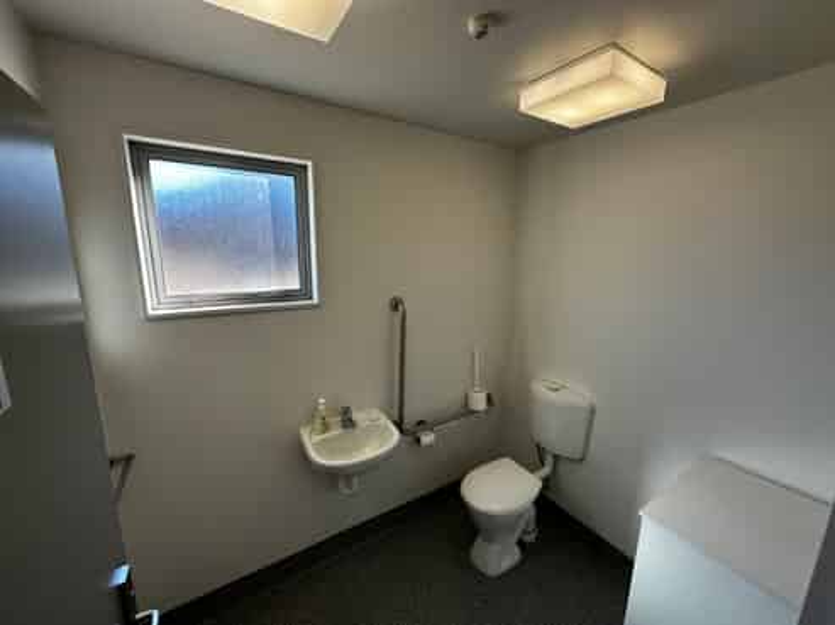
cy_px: 312
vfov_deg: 85.6
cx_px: 418
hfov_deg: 102.1
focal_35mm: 14
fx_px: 337
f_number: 2.2
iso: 64
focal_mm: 2.22
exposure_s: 1/100
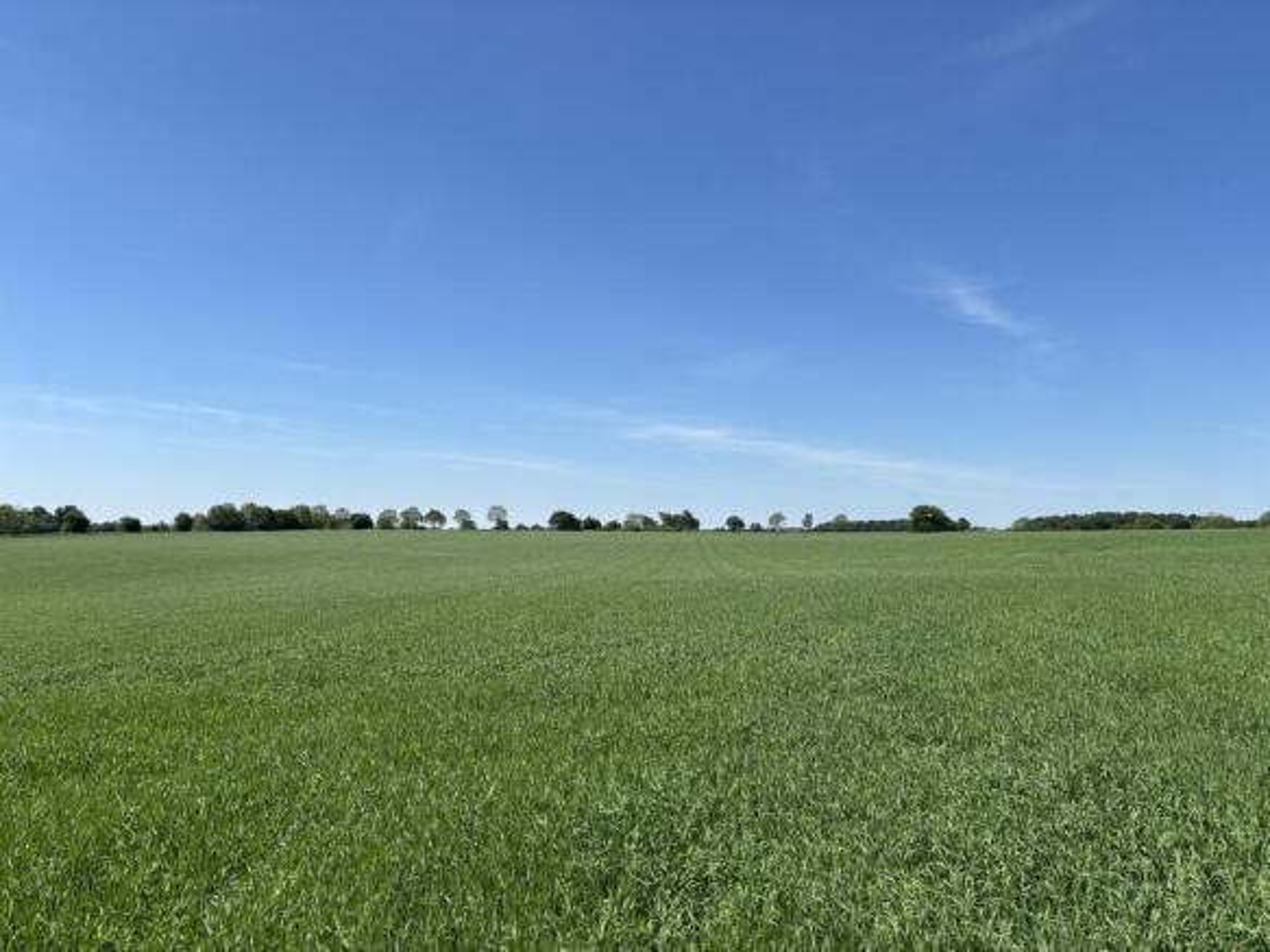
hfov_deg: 67.3
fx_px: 954
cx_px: 635
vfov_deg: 53.0
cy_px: 476
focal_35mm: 26
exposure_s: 1/4255
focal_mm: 5.96
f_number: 1.6
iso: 50
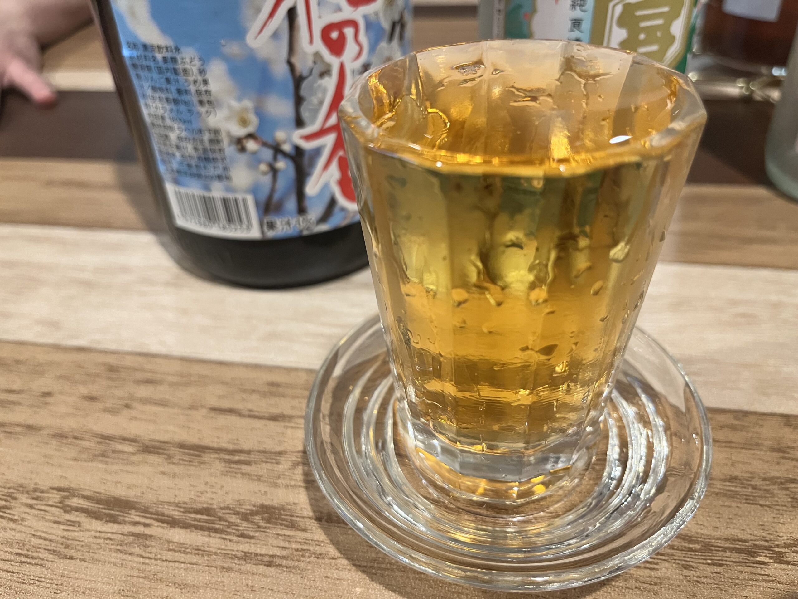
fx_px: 599
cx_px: 399
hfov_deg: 67.3
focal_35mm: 26
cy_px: 300
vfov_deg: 53.1
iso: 500
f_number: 1.6
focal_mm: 5.1
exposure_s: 1/33
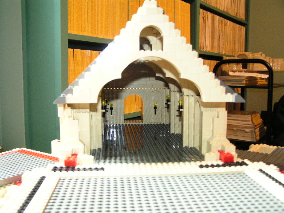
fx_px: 312
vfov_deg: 37.7
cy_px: 106
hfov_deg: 49.0
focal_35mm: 38
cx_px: 142
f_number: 2.8
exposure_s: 1/6
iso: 200
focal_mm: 6.3
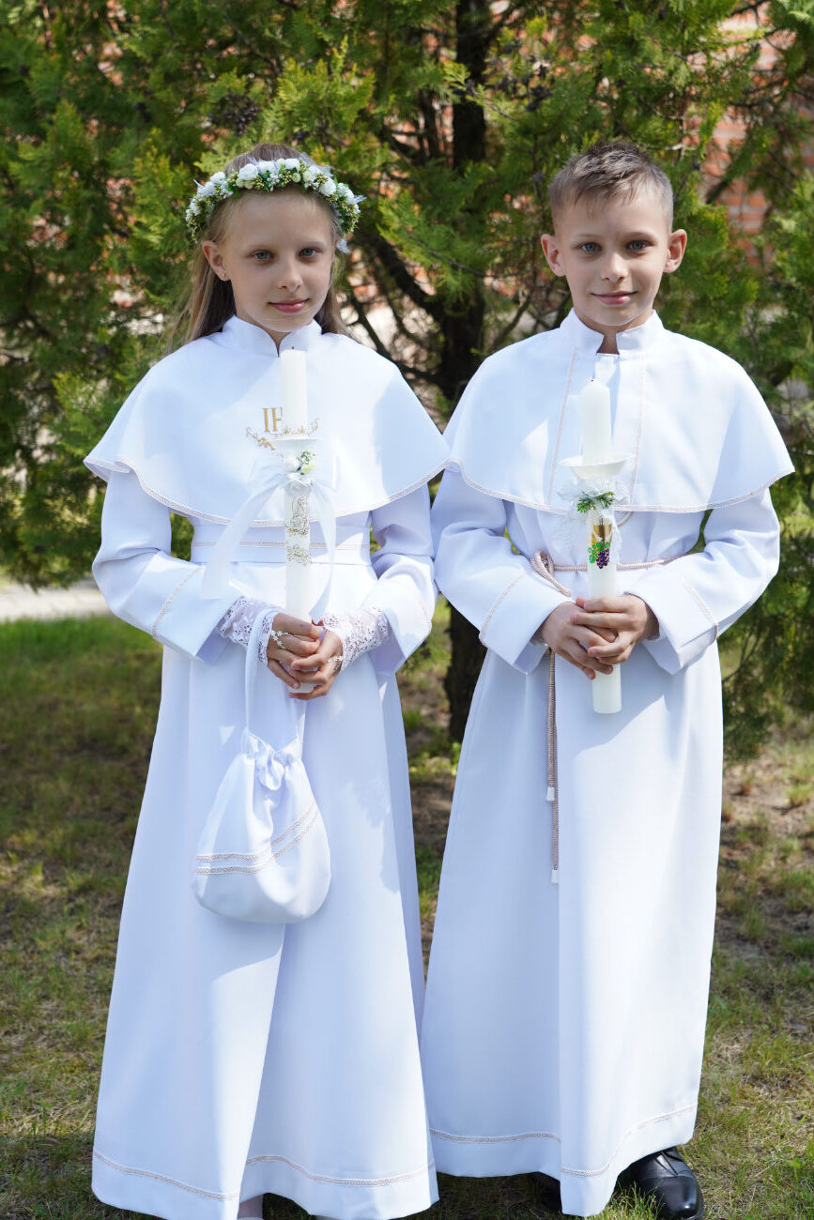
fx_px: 1797
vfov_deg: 37.5
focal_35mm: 53
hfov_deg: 25.5
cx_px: 407
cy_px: 610
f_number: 4.5
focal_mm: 53
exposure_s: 1/160
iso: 100
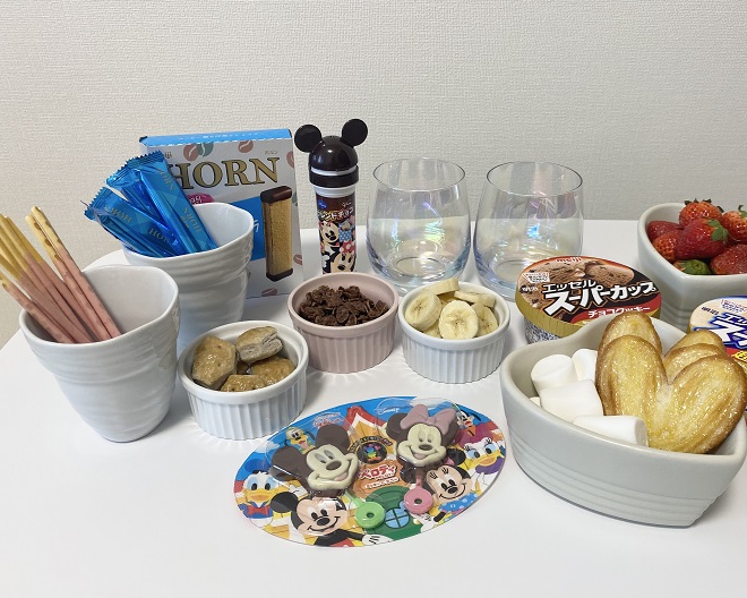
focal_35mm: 30
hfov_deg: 58.5
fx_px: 663
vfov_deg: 48.5
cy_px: 288
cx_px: 429
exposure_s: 1/60
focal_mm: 4.25
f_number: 1.8
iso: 64
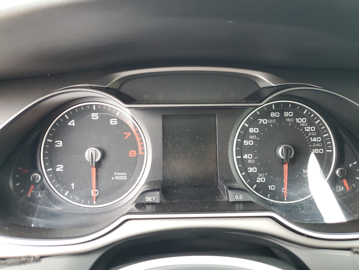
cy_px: 135
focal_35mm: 26
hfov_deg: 67.3
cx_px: 180
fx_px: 270
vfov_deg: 53.1
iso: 206
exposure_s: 1/60.2
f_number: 1.5
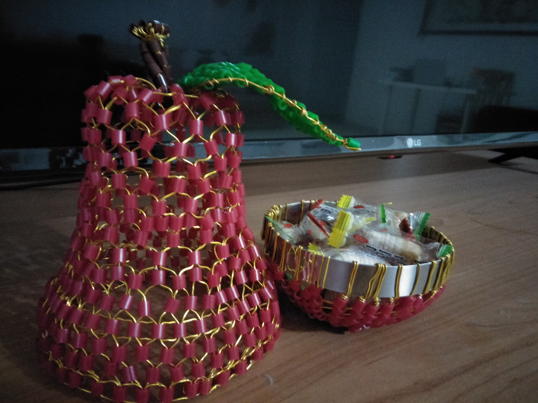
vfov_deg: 66.0
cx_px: 269
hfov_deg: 81.7
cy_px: 202
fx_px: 311
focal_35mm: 20
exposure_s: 1/14
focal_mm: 3.46
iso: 980
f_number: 2.2
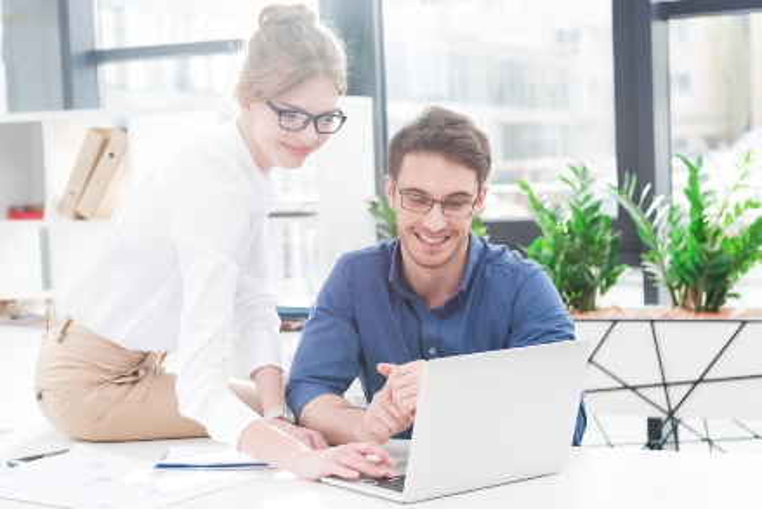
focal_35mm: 70
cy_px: 254
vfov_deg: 19.5
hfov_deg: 28.8
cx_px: 381
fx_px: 1482
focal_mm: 70
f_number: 4.5
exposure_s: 1/100
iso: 400
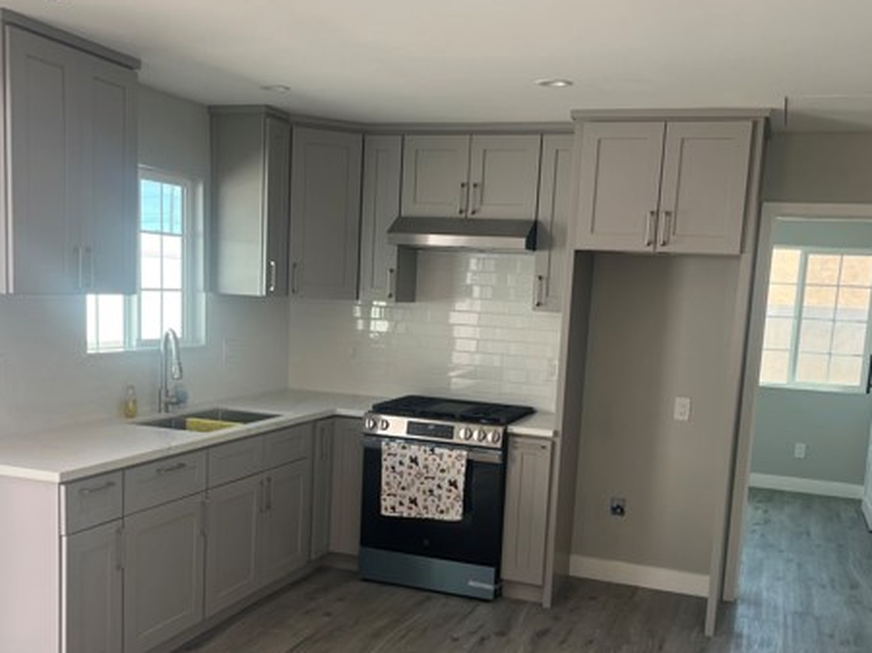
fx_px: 932
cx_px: 446
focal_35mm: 37
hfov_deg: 50.2
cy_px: 413
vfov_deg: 38.4
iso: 40
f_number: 1.6
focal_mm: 5.1
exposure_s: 1/154
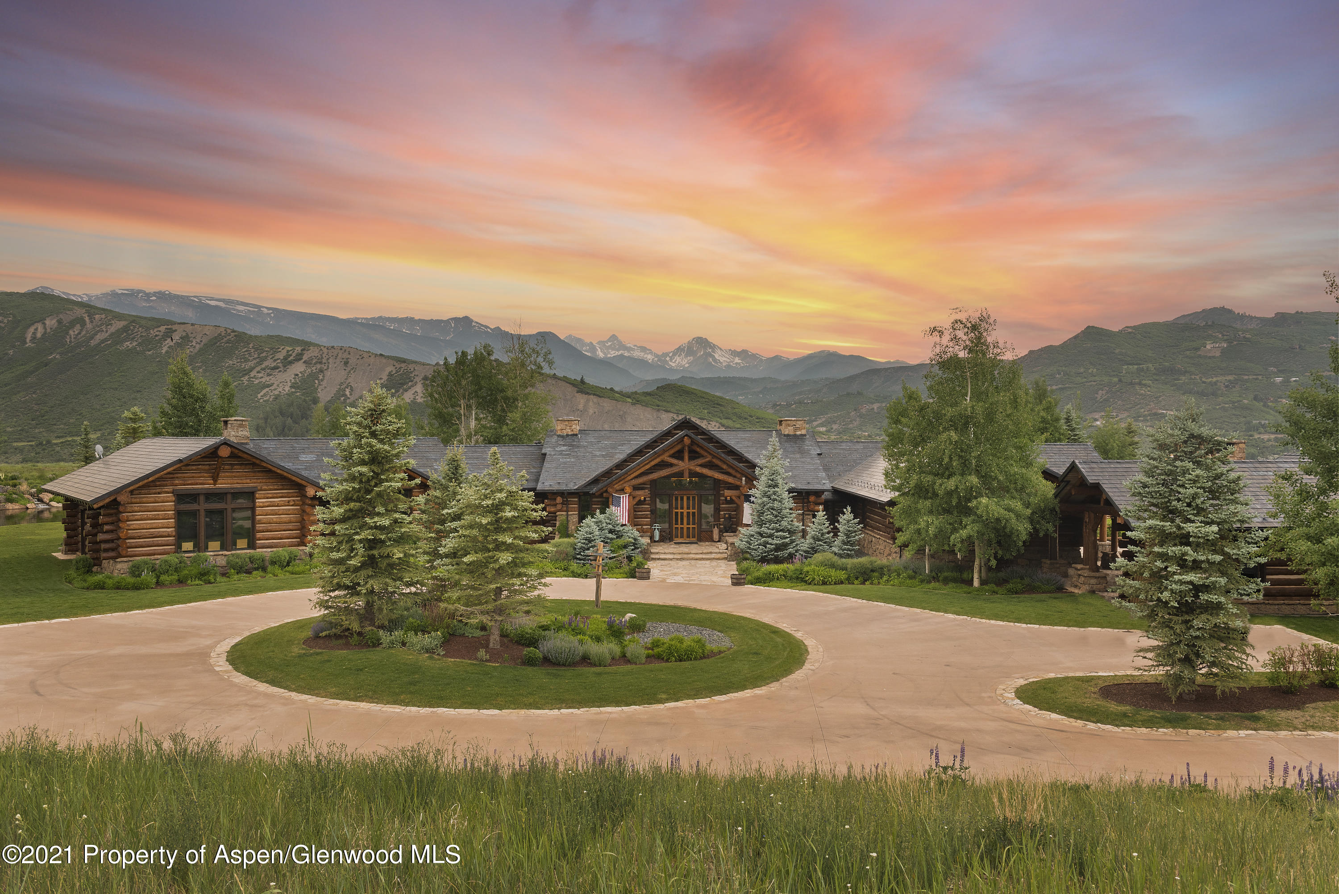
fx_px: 1079
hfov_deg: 63.6
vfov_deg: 45.0
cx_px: 670
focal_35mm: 29
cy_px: 447
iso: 400
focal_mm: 29
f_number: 11
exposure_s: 1/30
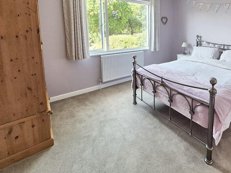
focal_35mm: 19
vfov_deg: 65.3
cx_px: 163
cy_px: 48
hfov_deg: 80.4
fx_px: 127
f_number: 2.2
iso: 50
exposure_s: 1/50
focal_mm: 1.7
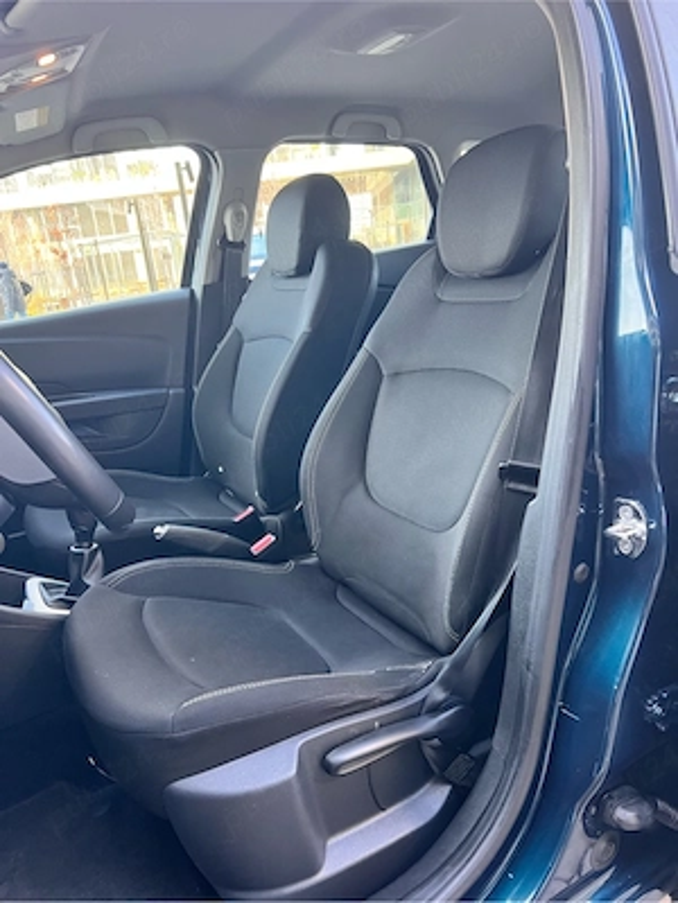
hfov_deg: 53.1
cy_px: 452
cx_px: 339
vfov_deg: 67.3
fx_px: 679
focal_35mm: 26
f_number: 1.5
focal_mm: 5.7
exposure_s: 1/73
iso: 125
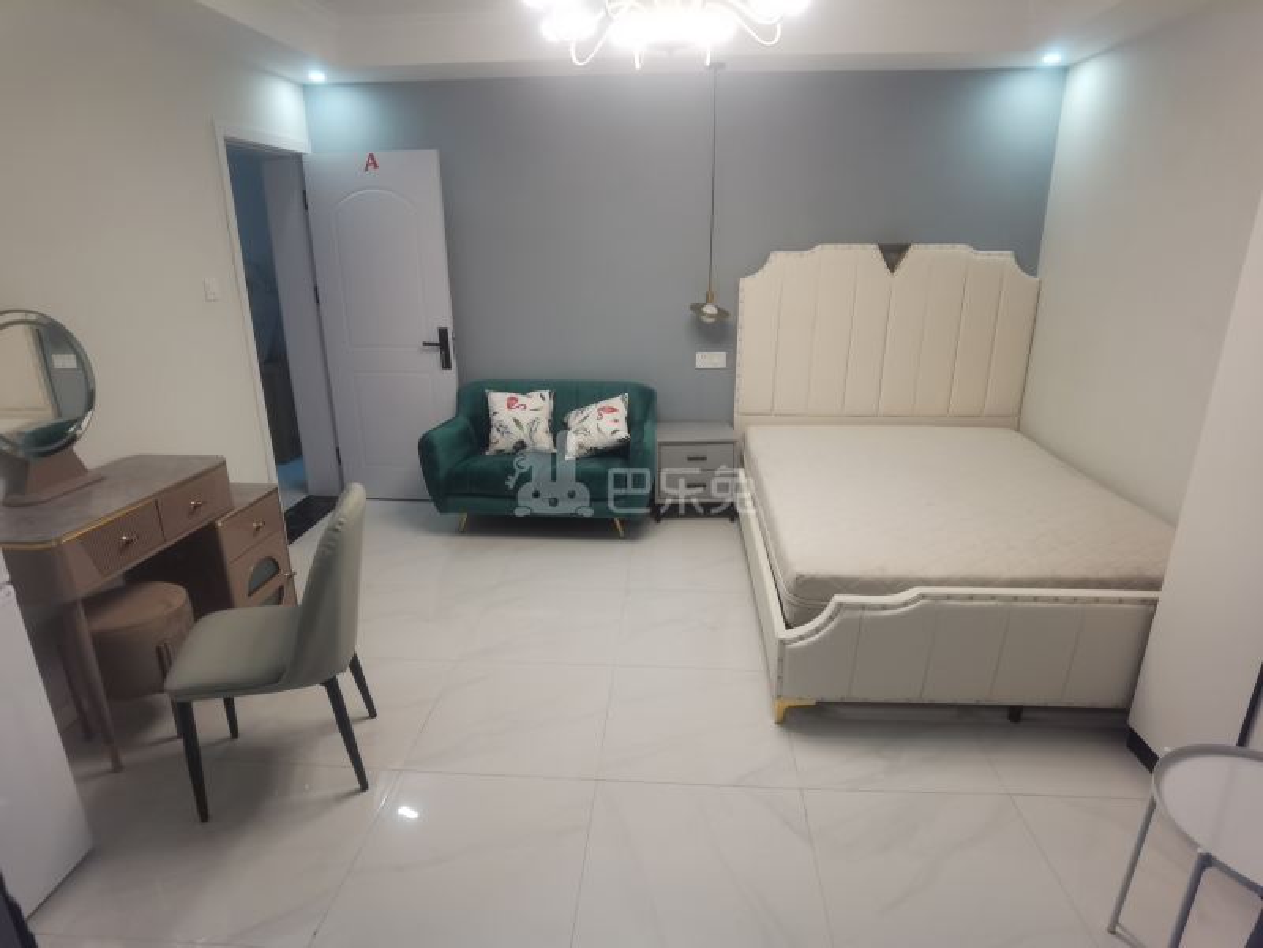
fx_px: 657
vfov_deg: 71.6
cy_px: 474
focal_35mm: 18
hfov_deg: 87.8
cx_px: 632
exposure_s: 1/100
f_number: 1.8
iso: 160
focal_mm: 4.4
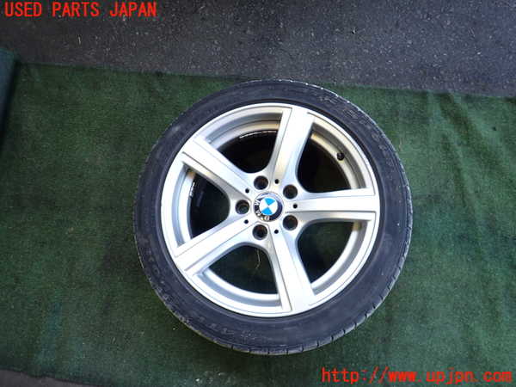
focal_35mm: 25
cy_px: 194
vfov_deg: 54.9
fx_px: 373
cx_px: 258
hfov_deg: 69.4
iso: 200
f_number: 2
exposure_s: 1/100
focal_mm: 4.5
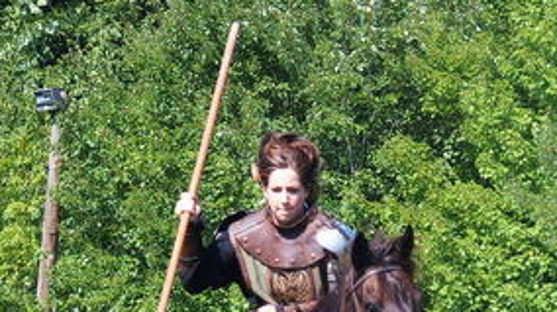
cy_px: 286
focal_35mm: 346
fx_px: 5104
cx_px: 343
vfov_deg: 3.5
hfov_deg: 6.2
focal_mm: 42.5
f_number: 3.5
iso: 100
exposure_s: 1/500
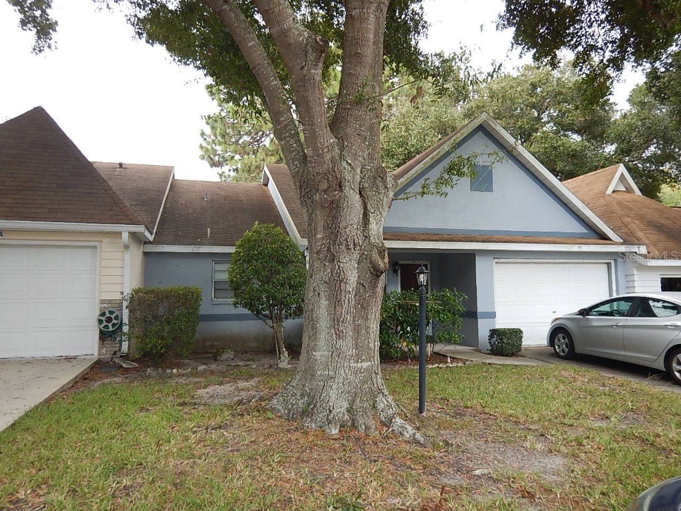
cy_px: 256
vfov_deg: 56.8
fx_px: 472
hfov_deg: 71.6
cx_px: 340
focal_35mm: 24
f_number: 2.8
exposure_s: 1/160
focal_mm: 4.3
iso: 125
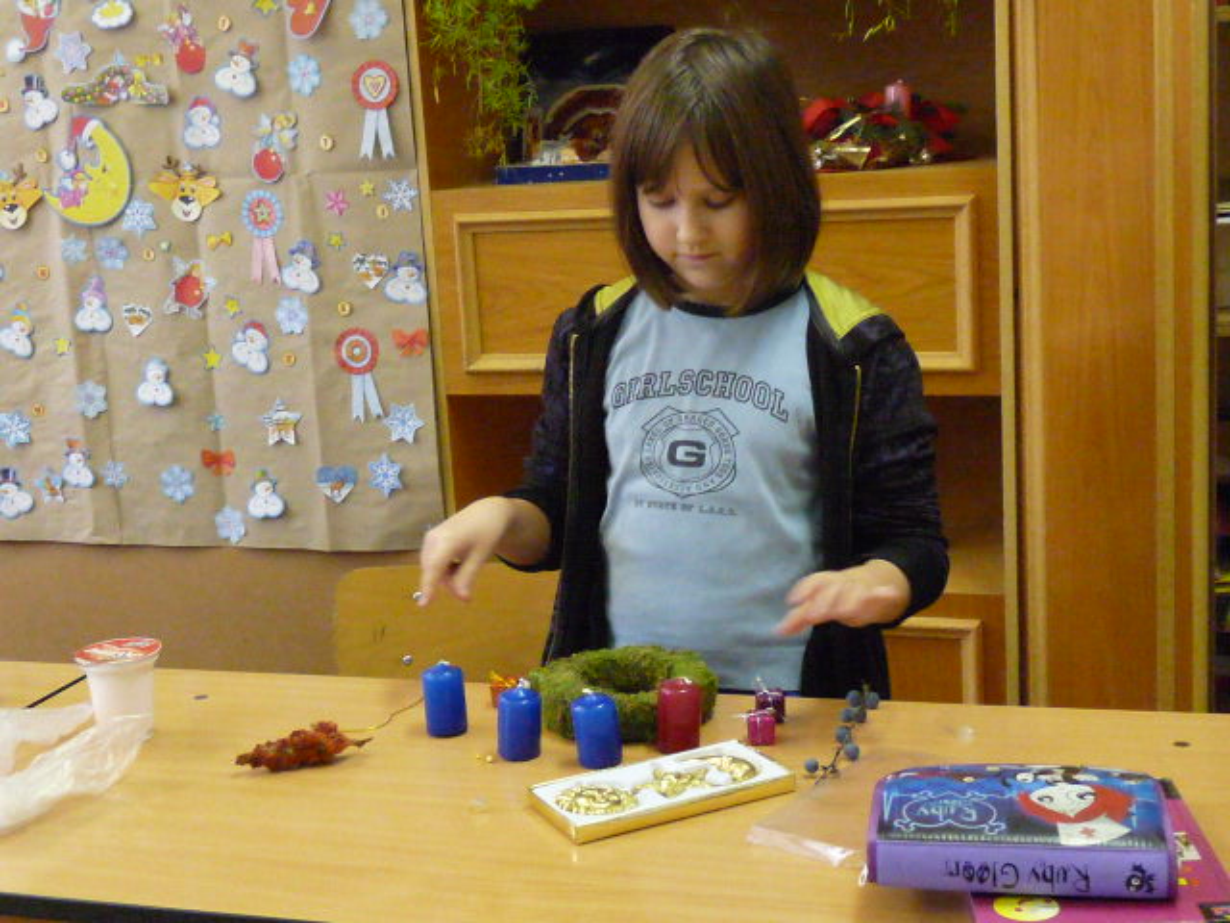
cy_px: 462
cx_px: 615
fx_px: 1812
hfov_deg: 37.5
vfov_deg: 28.6
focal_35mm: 51
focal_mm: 5.1
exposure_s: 1/50
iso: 800
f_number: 2.8
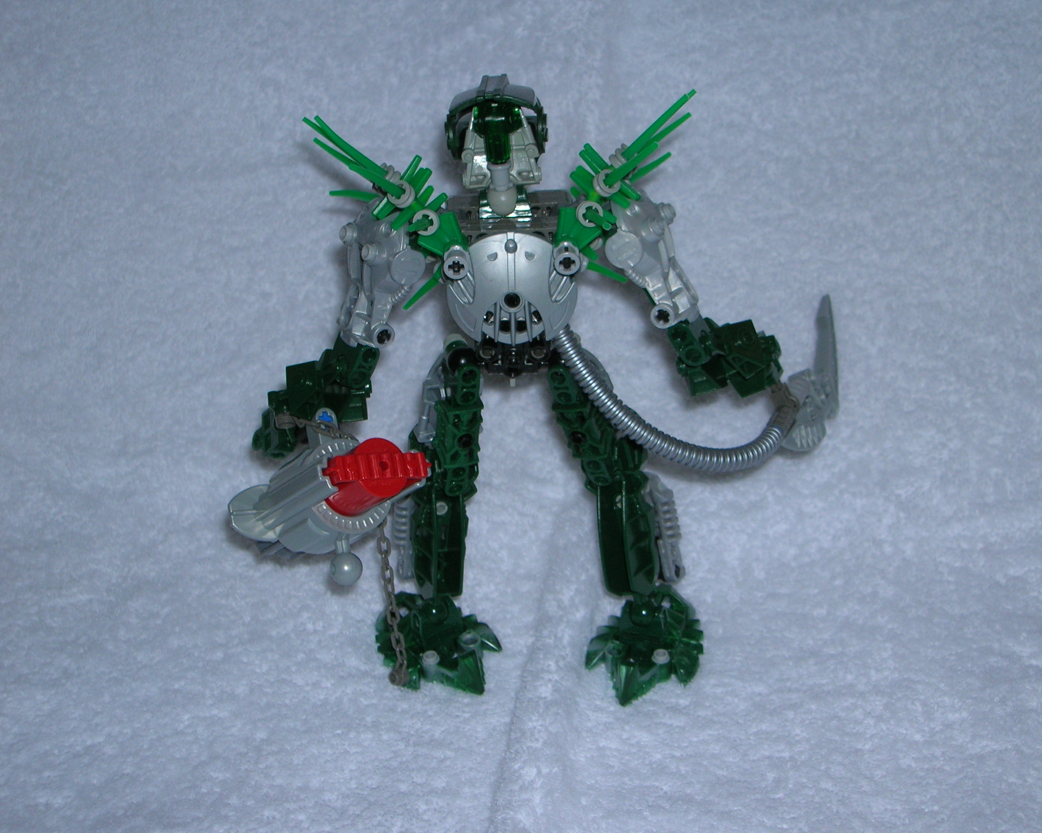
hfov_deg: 33.0
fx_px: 1758
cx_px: 534
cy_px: 422
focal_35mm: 57
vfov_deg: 26.7
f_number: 3.4
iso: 50
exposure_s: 1/60.1
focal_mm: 9
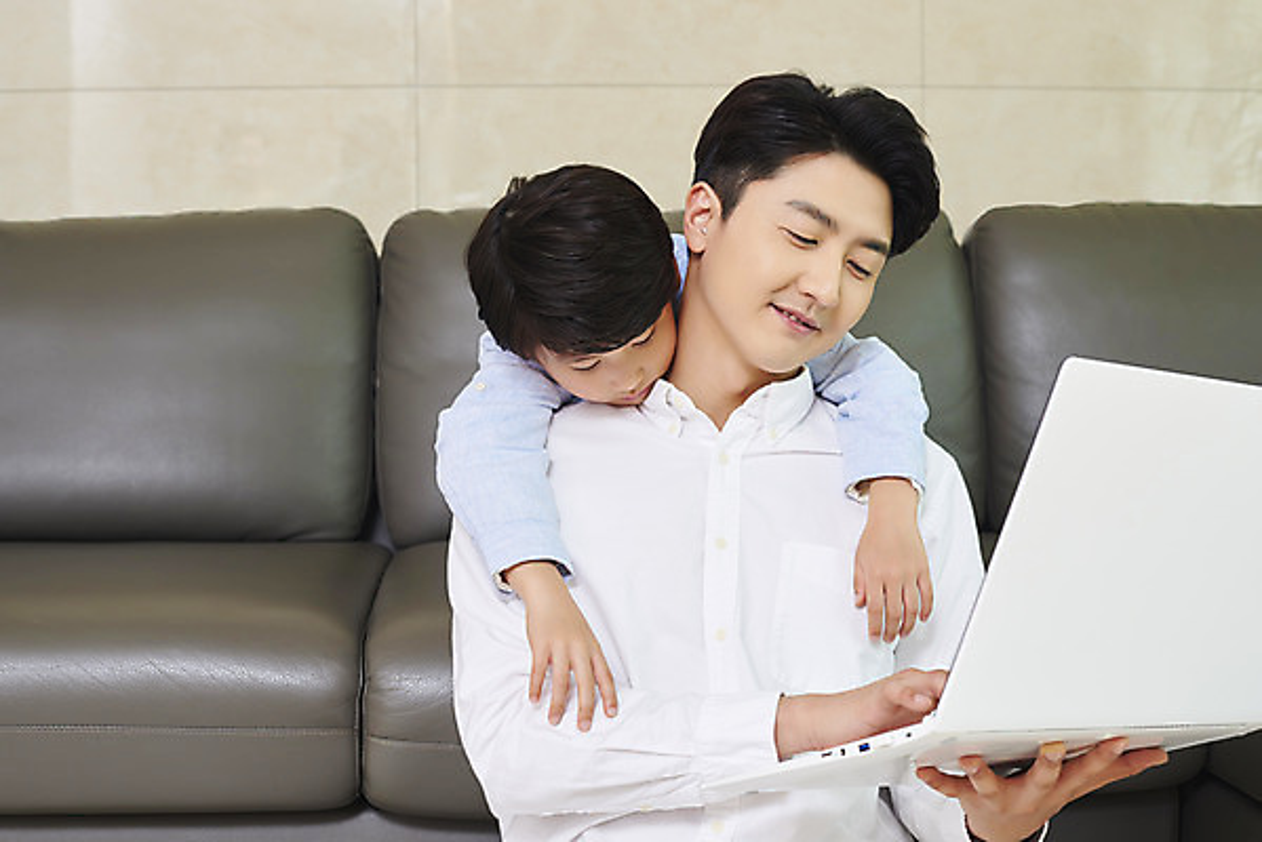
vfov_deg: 27.0
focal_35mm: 50
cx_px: 631
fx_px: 1754
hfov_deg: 39.6
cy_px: 421
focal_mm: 50
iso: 250
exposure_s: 1/125
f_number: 5.6
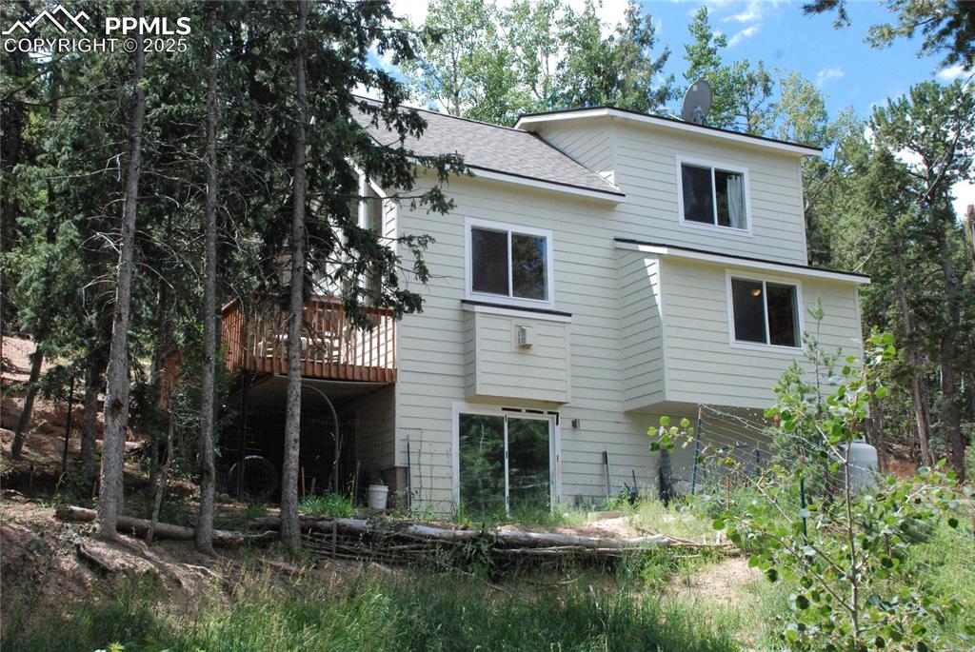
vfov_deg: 29.0
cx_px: 488
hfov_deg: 42.3
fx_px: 1261
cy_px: 326
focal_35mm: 46
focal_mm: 31
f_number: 11
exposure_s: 1/500
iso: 1600
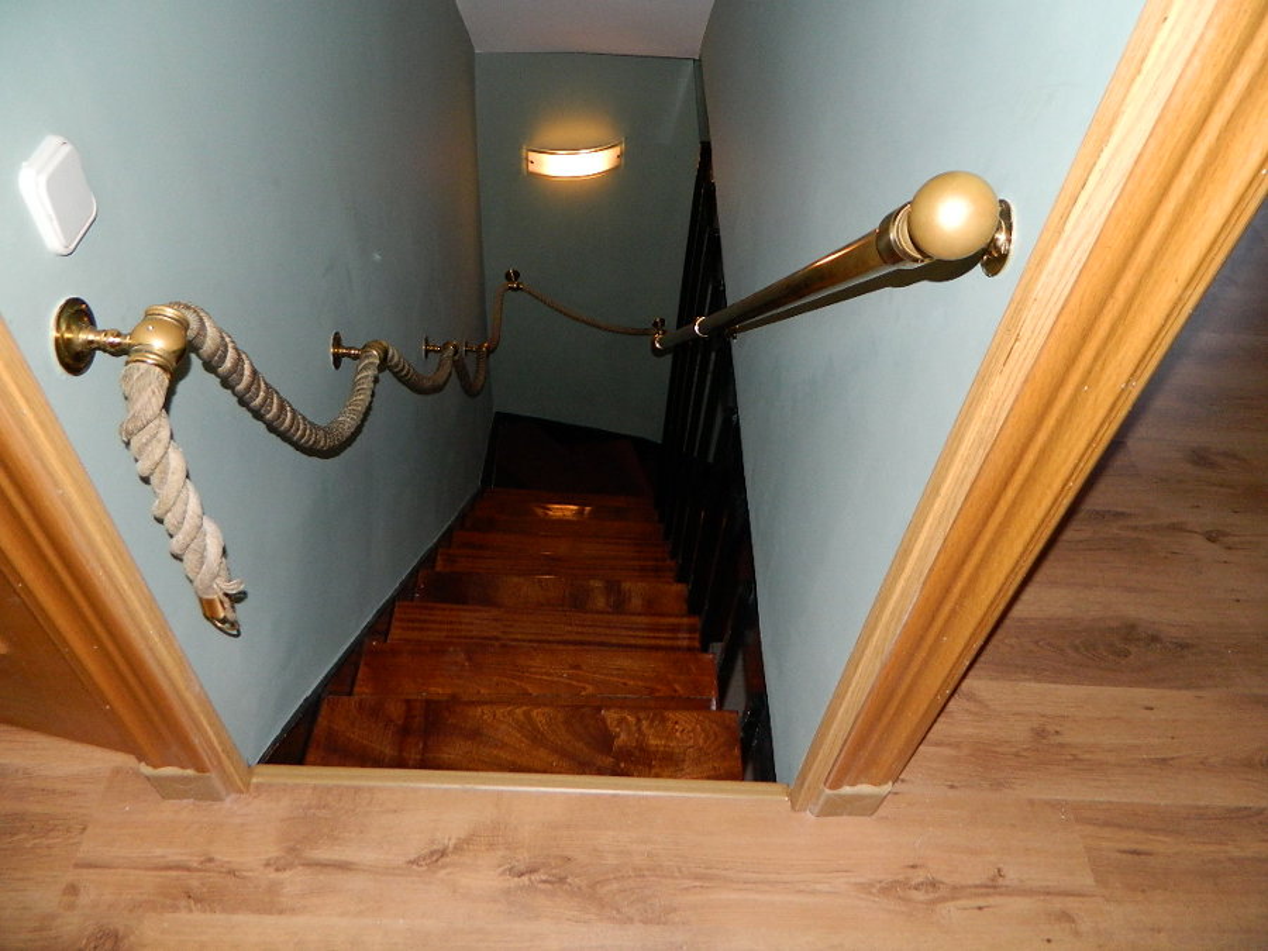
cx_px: 634
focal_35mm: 25
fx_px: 916
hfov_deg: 69.4
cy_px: 476
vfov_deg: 54.9
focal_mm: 4.5
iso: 200
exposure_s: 1/30
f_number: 3.1
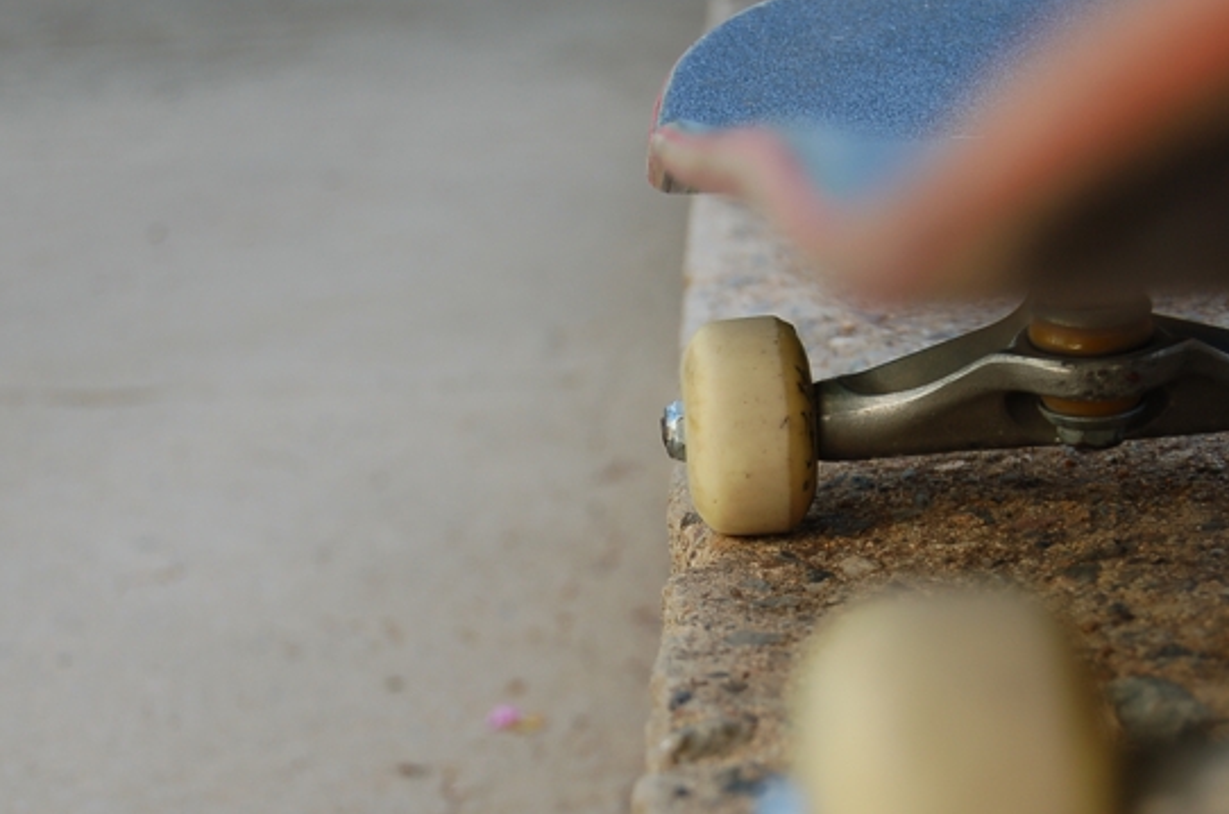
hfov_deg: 21.9
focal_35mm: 93
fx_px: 3168
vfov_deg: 14.6
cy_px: 553
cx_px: 653
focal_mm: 42
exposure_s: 1/160
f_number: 5.3
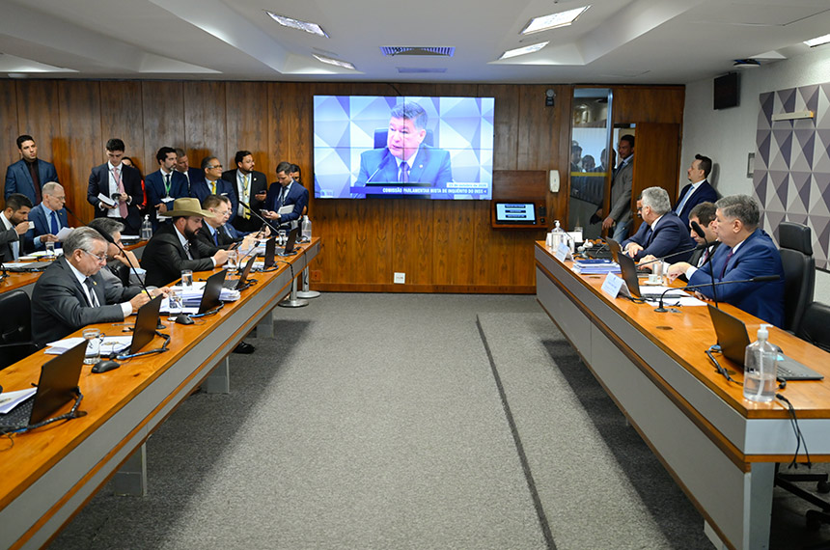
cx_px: 415
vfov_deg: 42.8
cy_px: 275
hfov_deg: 61.2
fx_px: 702
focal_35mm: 30
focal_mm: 30.5
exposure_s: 1/200
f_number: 2.8
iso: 1600
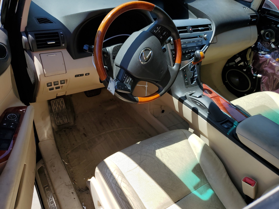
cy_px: 104
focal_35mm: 26
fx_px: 210
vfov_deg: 53.1
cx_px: 140
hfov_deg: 67.3
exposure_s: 1/1429
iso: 50
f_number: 1.5
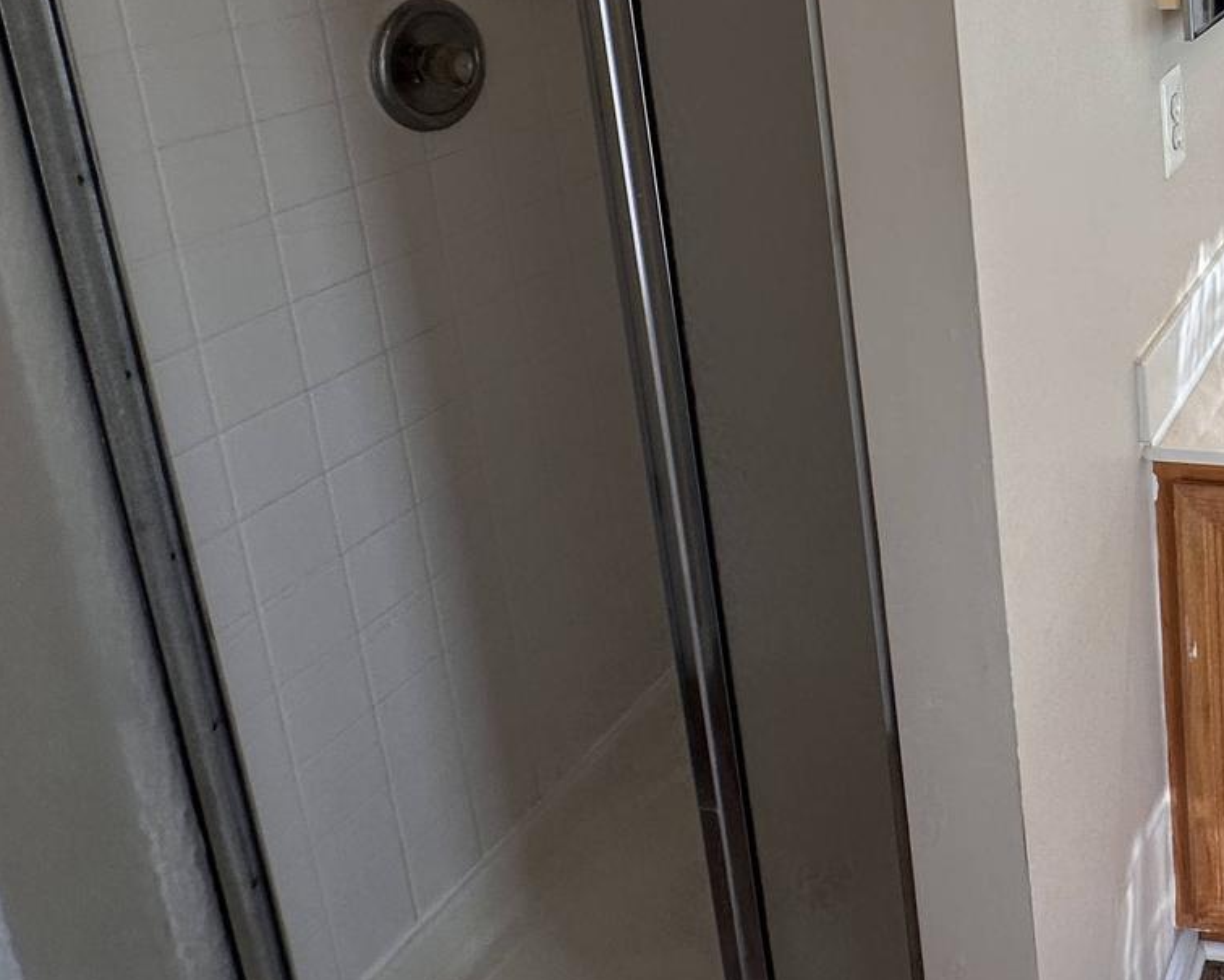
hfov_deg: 39.4
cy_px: 83
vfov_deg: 37.3
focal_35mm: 37
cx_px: 1370
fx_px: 1341
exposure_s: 1/243
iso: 40
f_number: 2.2
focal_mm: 2.2
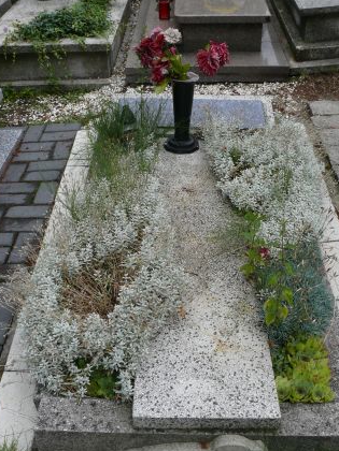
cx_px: 180
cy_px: 249
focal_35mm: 40
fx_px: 522
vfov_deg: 46.7
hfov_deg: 35.9
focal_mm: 7.4
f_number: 4
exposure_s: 1/160
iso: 100
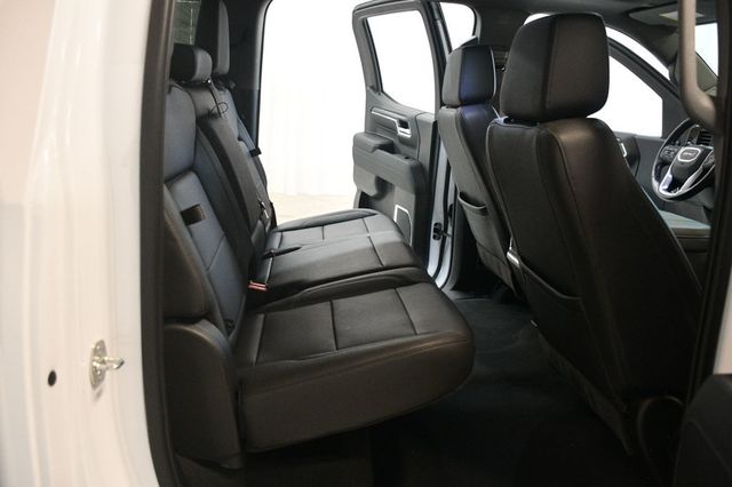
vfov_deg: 43.6
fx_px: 610
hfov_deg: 62.0
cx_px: 366
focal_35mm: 30
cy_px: 244
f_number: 3.5
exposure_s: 1/100
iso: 3200
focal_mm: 20
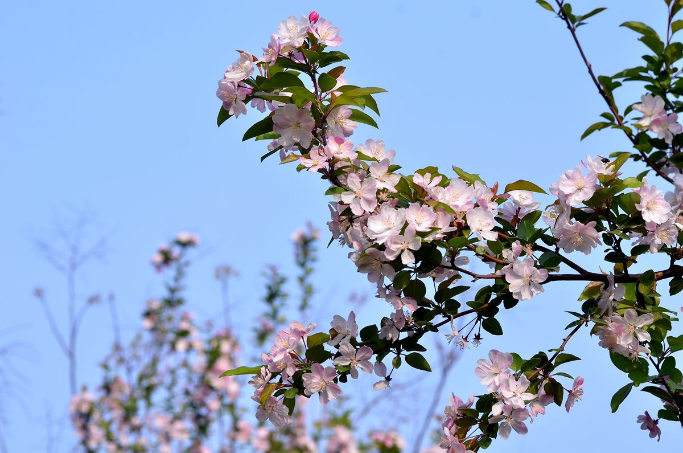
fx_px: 2556
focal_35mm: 135
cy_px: 226
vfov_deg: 10.1
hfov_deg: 15.2
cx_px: 342
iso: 200
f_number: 8
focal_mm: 90
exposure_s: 1/400
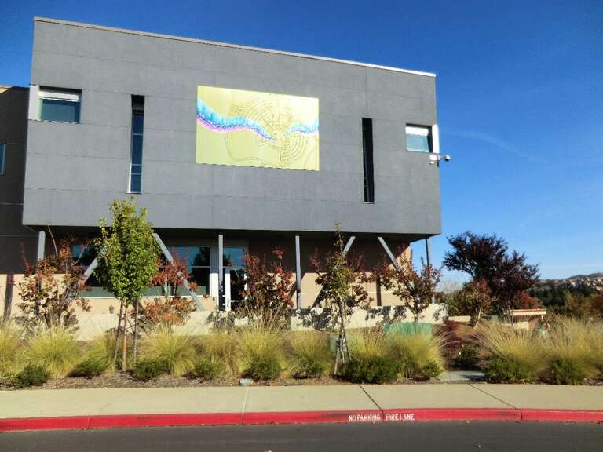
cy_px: 226
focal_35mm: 24
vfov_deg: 56.8
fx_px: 418
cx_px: 302
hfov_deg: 71.6
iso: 80
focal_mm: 4.3
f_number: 3.2
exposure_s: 1/800
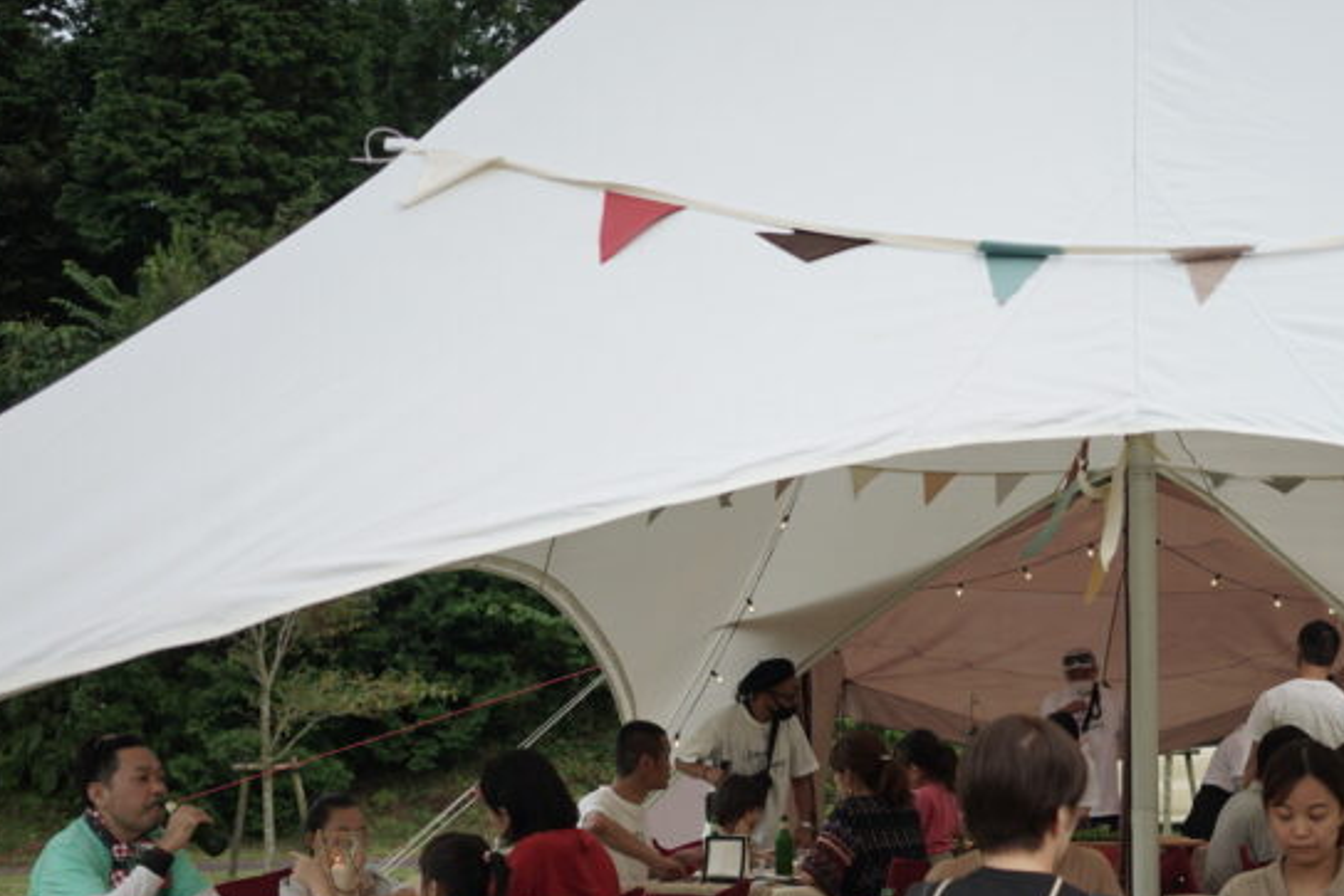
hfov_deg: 33.4
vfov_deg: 23.1
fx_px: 2165
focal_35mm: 58
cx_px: 1096
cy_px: 681
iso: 100
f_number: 2.8
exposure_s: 1/160
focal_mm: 35
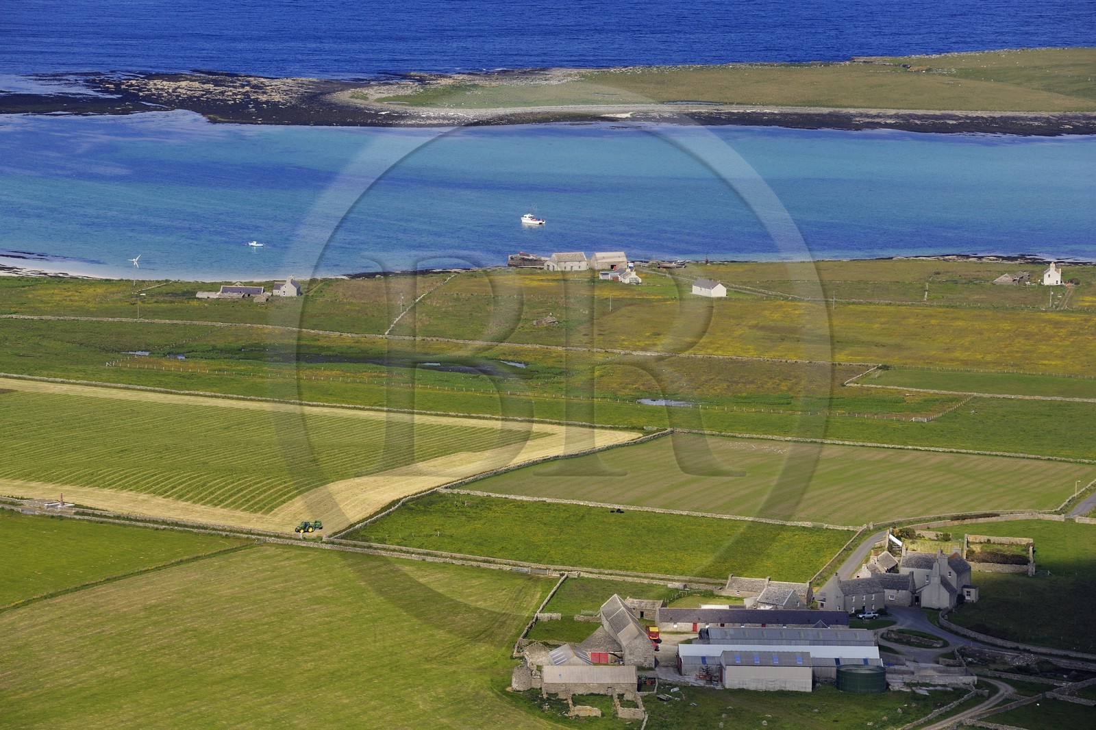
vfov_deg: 6.9
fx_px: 6087
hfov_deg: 10.3
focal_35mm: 200
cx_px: 548
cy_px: 365
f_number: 10
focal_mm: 200
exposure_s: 1/800
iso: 400
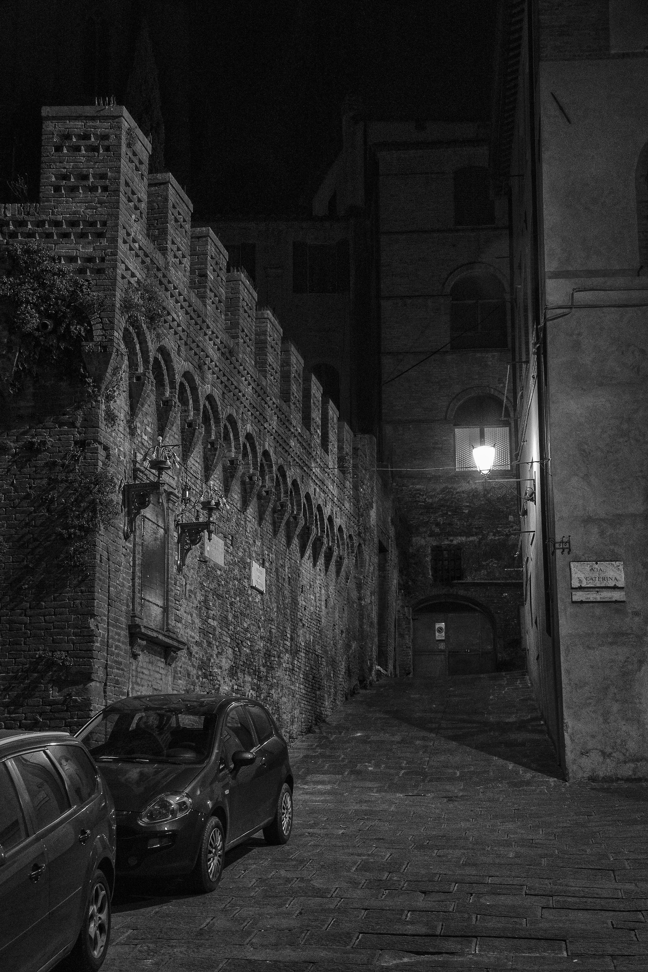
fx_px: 1269
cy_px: 486
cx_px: 324
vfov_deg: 41.9
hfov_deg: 28.6
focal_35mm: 47
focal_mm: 31
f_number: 6.3
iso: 6400
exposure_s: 1/15
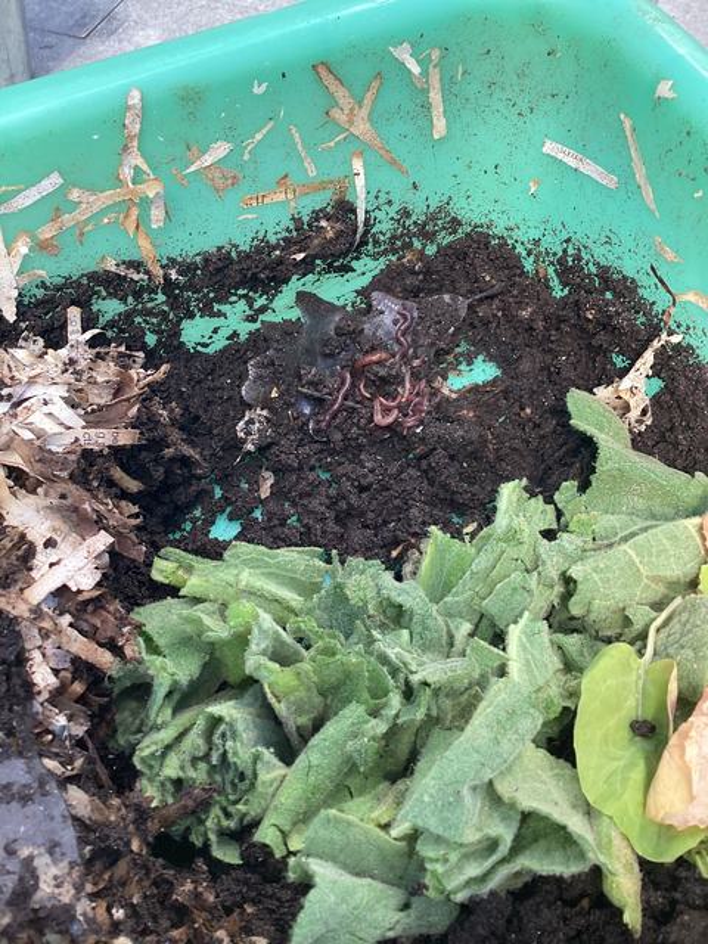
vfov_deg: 58.4
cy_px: 472
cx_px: 354
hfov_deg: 45.4
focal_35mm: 31
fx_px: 845
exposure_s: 1/120
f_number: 2.4
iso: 50
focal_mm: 3.3
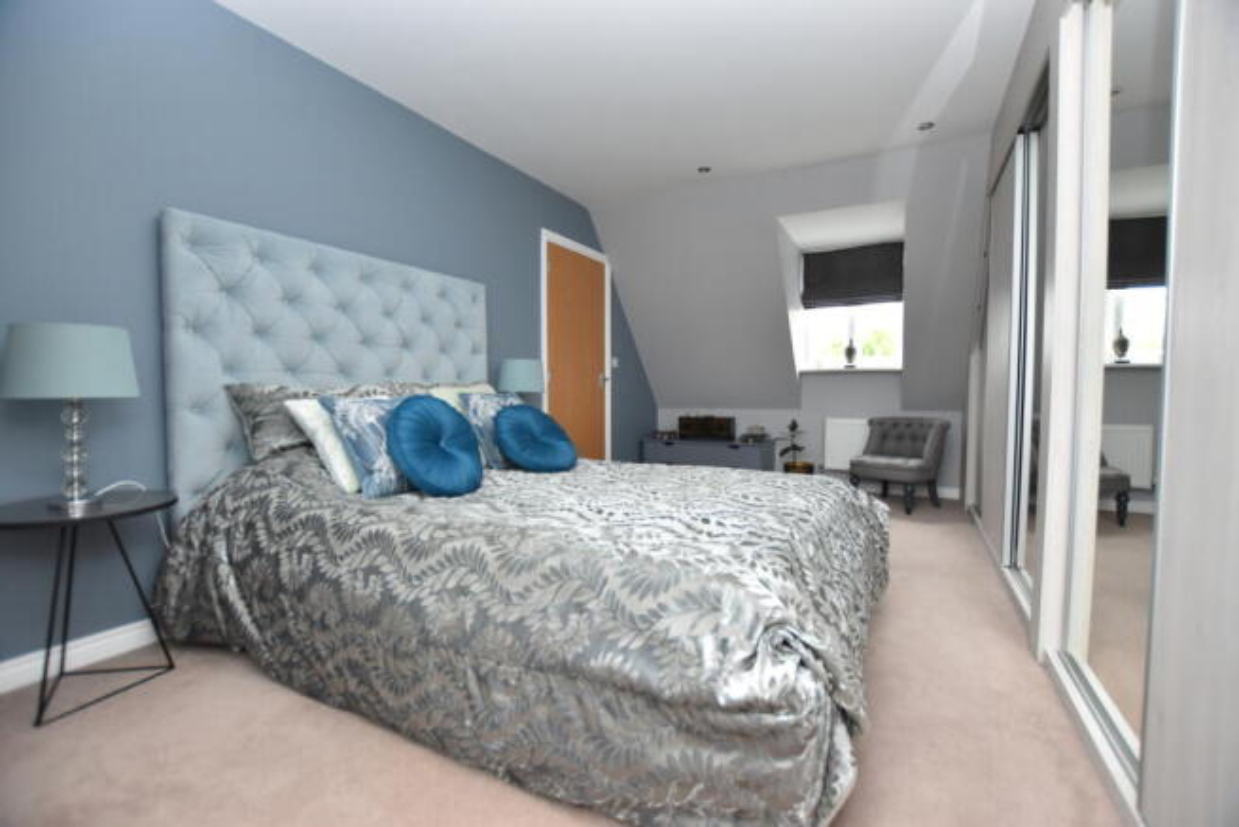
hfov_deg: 100.4
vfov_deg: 77.4
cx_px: 620
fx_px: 516
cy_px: 414
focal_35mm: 15
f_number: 3.5
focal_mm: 10
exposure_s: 1/125
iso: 900
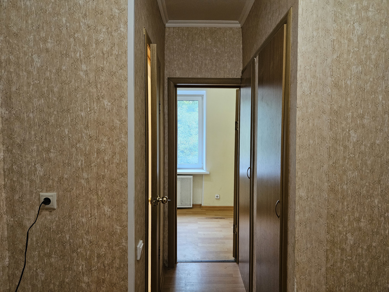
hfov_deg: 73.9
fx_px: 258
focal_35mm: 23
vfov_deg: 58.9
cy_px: 146
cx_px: 194
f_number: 1.8
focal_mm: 5.4
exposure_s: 1/100
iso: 500
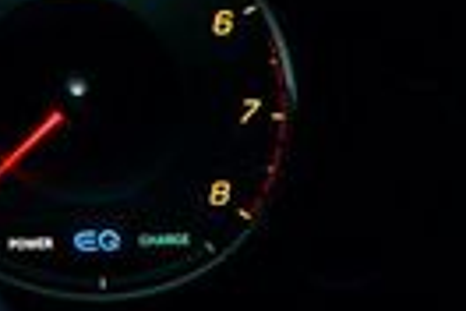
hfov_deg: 10.2
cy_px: 145
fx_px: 2265
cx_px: 1116
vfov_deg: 7.8
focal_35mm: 175
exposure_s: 1/250
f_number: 4
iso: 400
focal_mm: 18
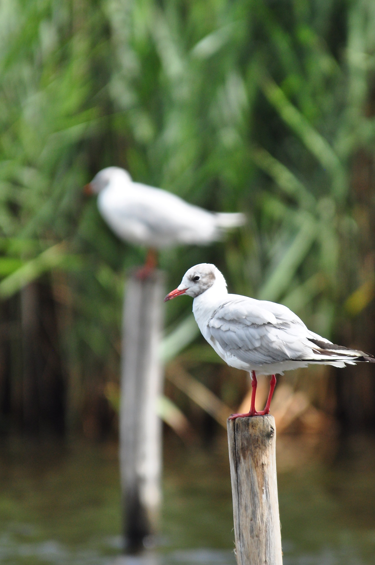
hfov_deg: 1.9
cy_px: 279
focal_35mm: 706
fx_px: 11059
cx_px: 205
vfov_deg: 2.9
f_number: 6.3
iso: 640
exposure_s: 1/1000
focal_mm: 400
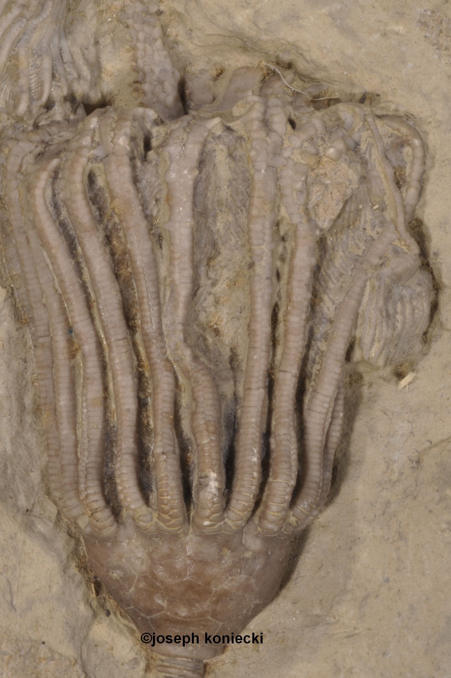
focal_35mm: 121
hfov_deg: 11.3
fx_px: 2279
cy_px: 401
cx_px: 198
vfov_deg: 16.9
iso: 200
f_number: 36
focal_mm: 60
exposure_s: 1/8
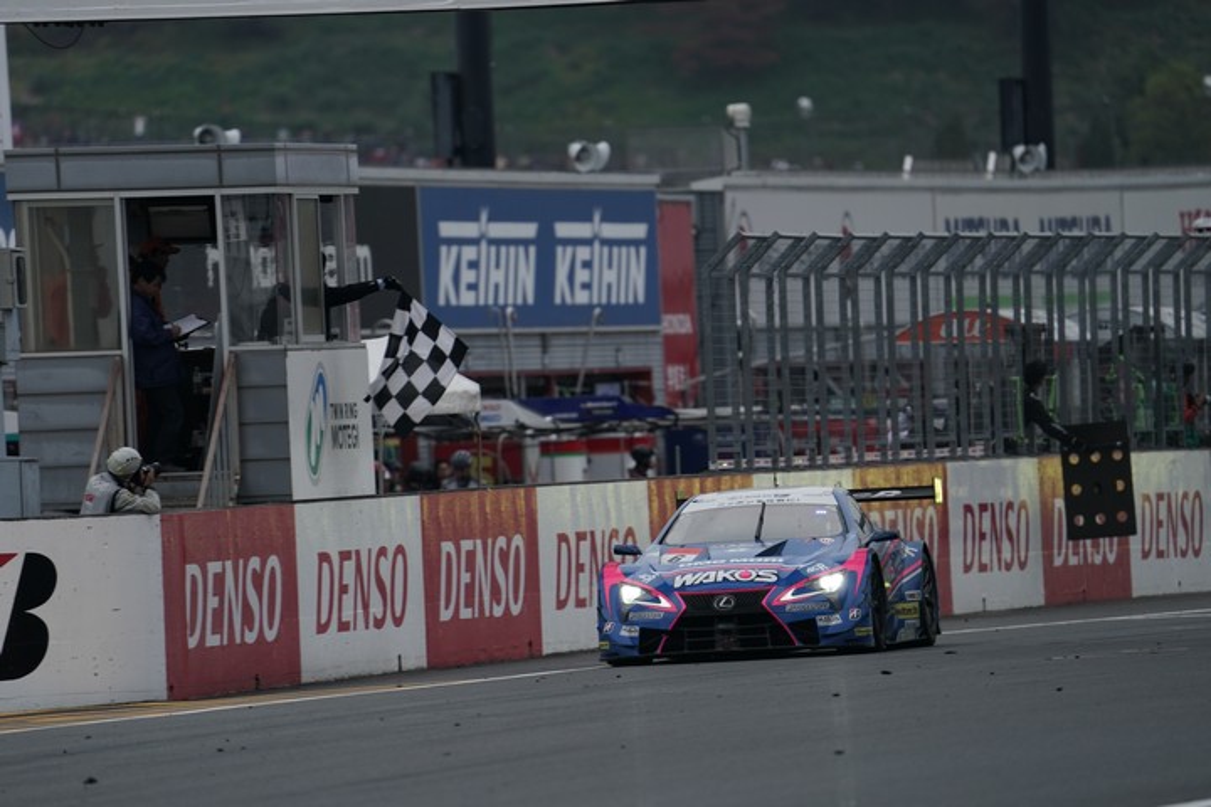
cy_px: 404
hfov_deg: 3.4
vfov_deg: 2.3
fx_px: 20182
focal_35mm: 600
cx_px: 606
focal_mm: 600
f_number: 6.3
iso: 800
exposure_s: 1/800
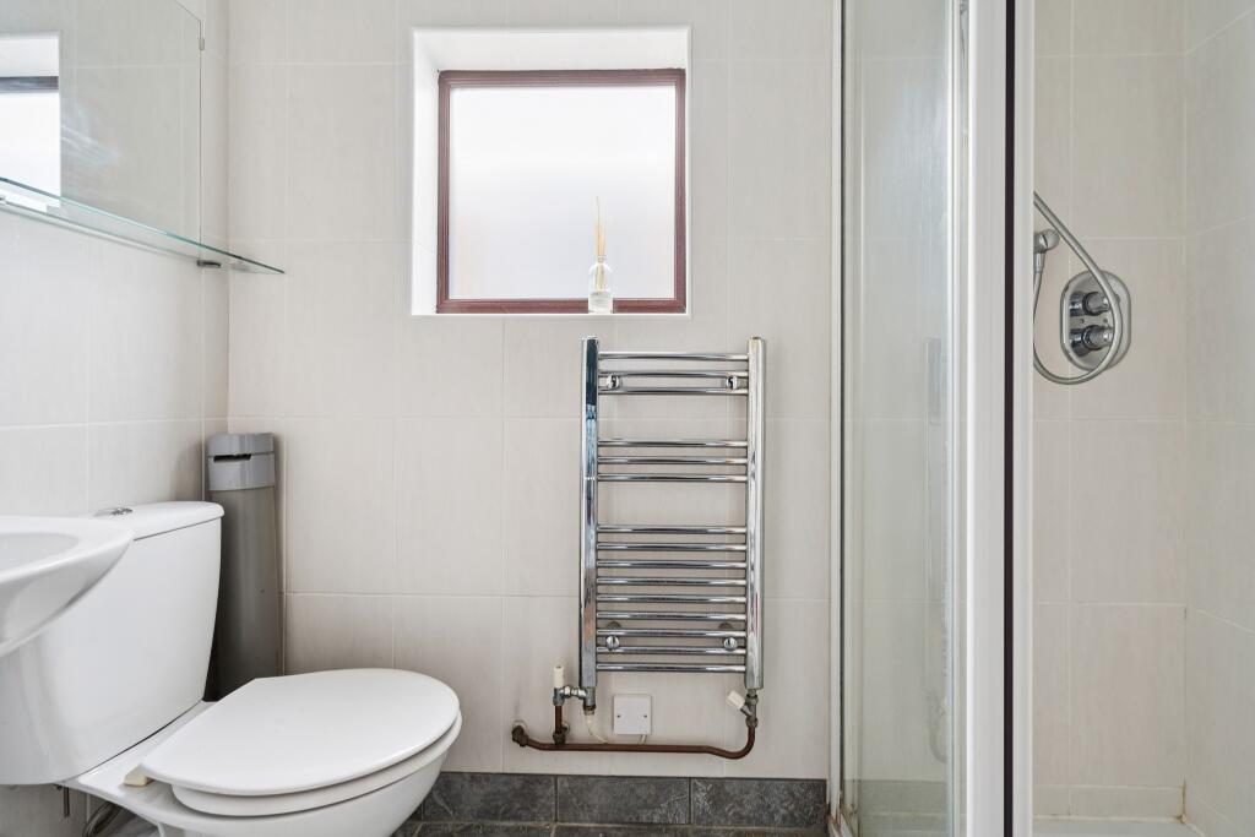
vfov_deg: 73.8
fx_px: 558
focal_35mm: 16
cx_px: 628
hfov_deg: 96.7
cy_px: 418
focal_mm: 16
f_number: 5.6
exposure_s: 1/5
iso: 320
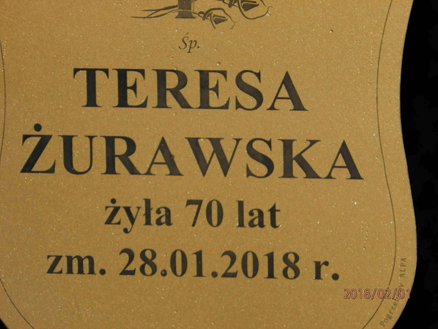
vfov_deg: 2.8
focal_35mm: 525
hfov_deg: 3.8
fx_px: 6643
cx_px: 219
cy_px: 164
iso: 400
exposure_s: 1/250
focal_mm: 94.5
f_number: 5.8
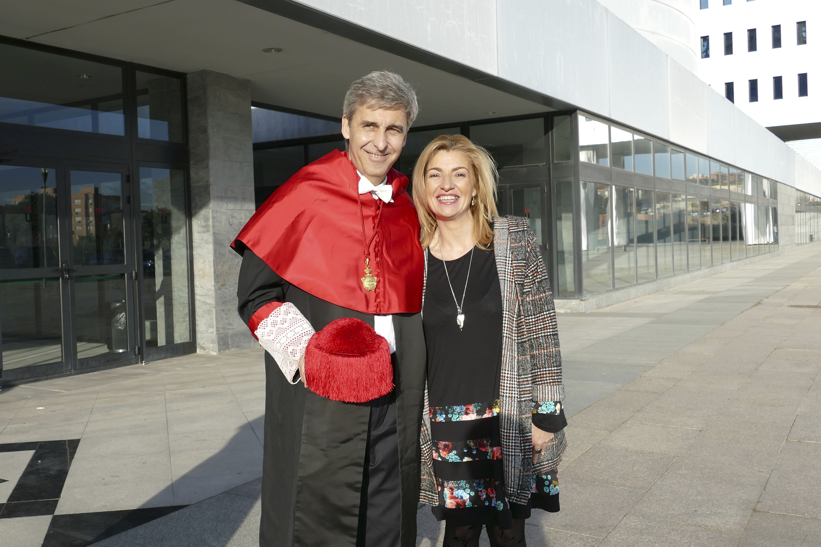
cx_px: 410
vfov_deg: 51.3
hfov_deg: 71.5
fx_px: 570
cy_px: 274
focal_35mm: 25
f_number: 3.5
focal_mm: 9.12
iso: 125
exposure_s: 1/1600
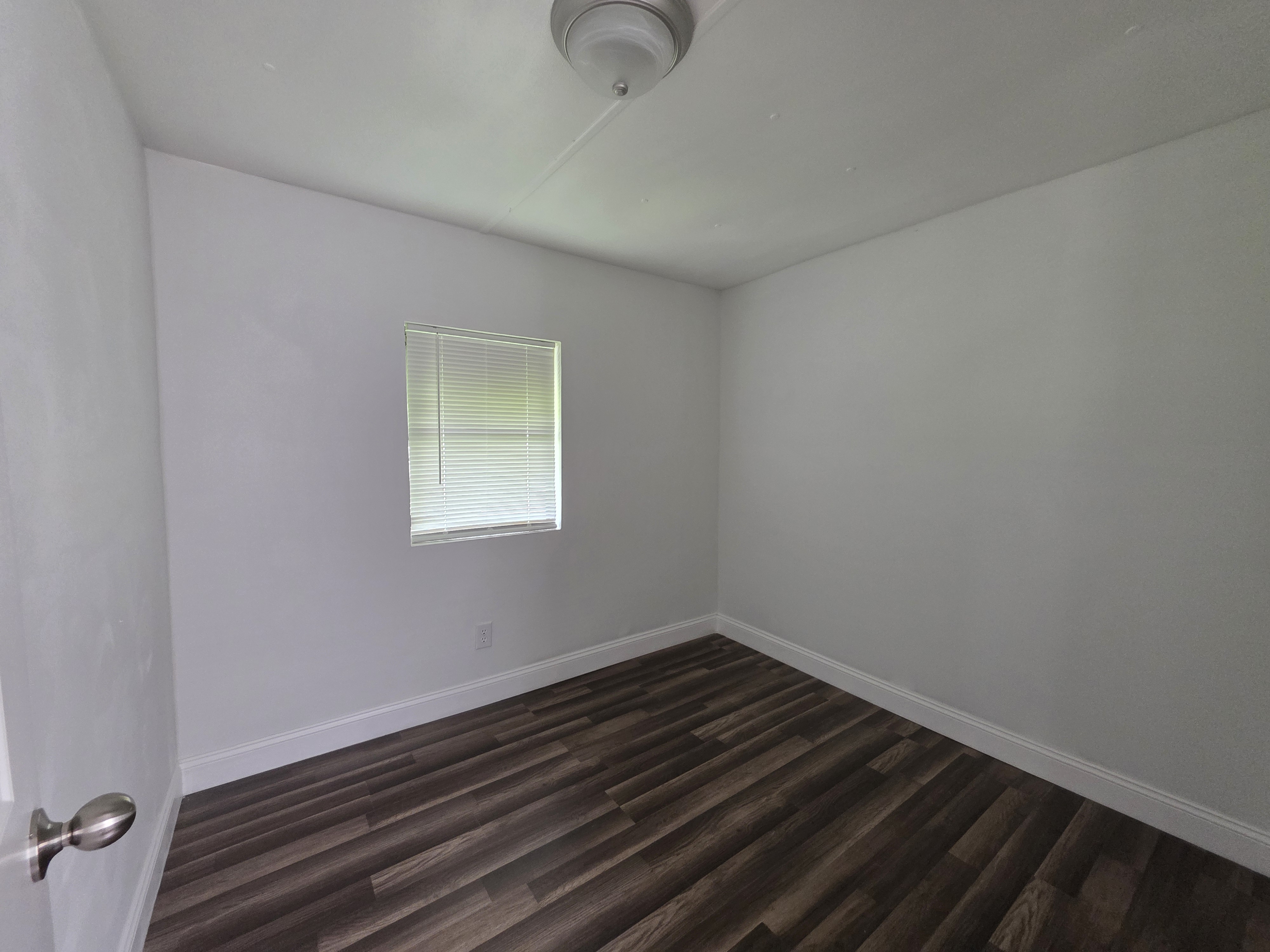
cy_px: 476
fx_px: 477
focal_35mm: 13
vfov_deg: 89.9
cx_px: 635
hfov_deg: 106.2
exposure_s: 1/60
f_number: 1.9
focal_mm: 2.2
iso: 400
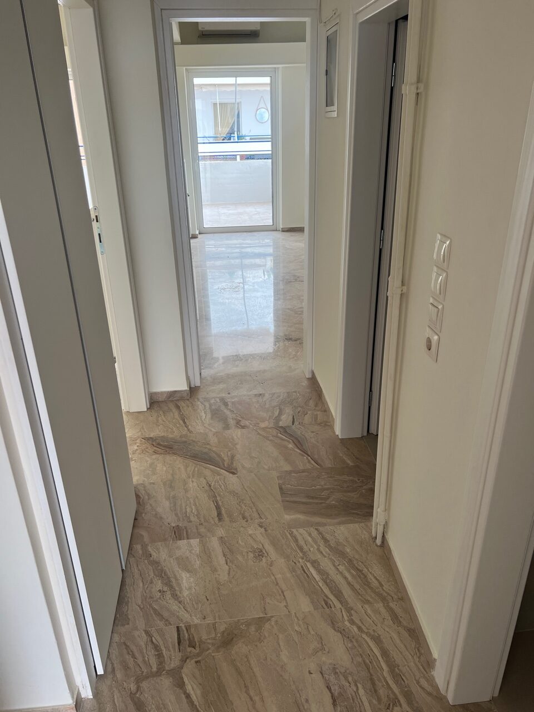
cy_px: 356
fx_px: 535
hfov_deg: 53.1
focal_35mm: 26
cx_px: 267
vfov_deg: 67.3
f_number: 1.5
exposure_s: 1/137
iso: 64
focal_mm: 5.7
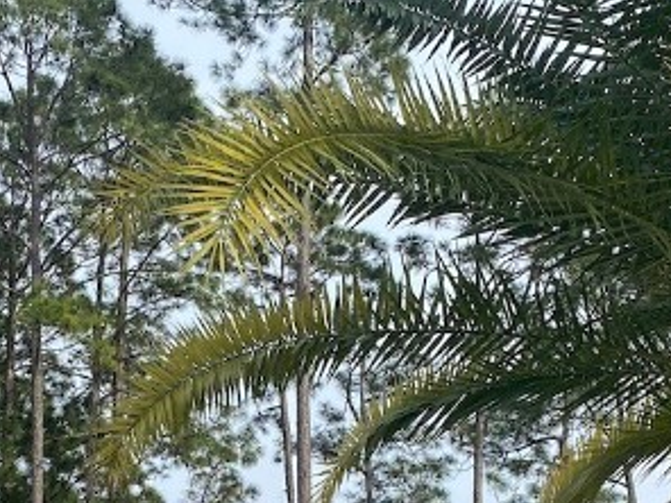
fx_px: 1745
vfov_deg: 15.9
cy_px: 578
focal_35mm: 90
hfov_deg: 21.4
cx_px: 107
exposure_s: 1/1585
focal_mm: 4.25
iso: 32
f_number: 1.8
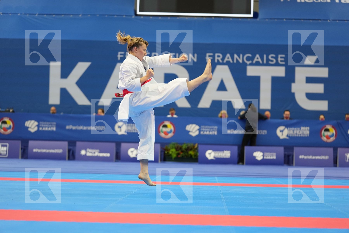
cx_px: 174
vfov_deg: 13.7
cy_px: 116
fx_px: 969
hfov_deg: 20.4
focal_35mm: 100
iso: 1250
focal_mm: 100
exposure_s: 1/500
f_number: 2.8
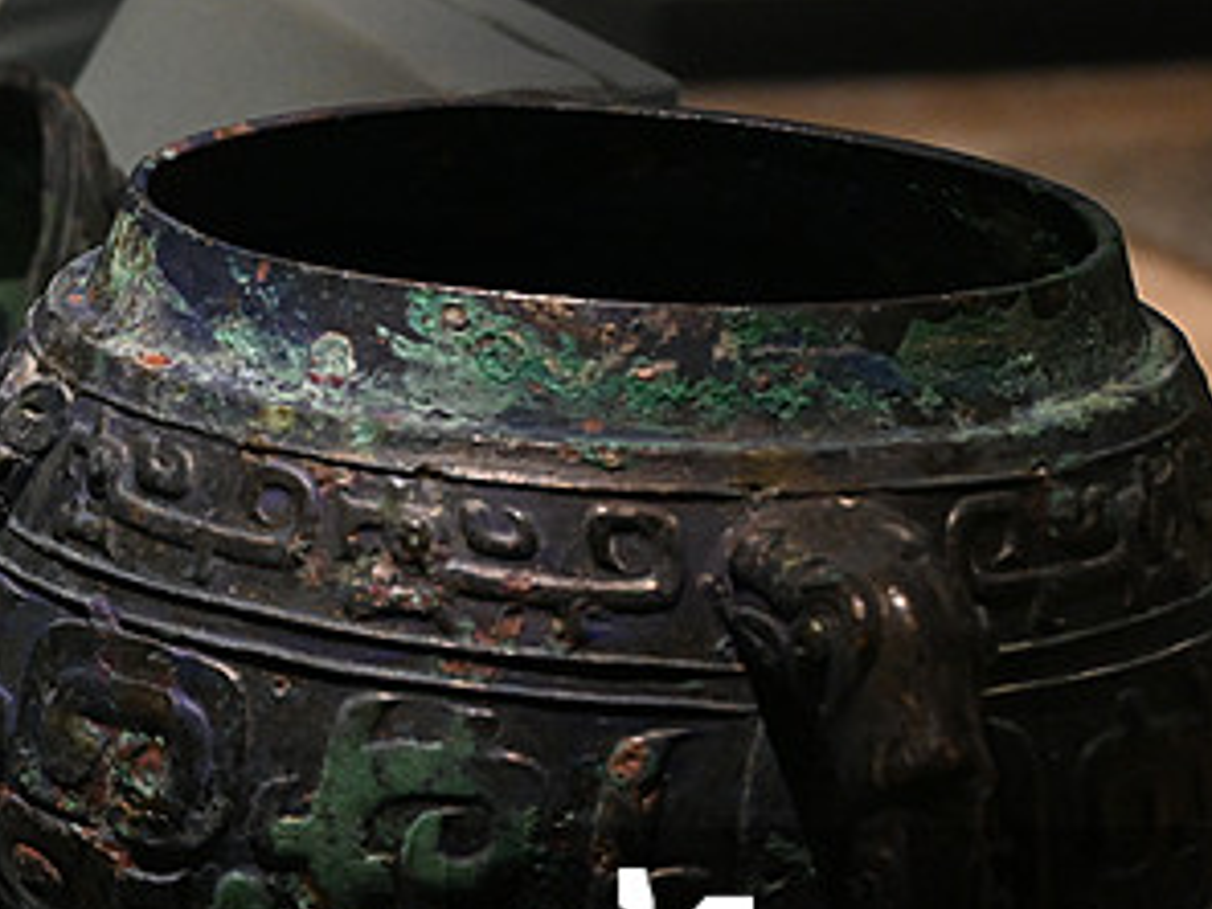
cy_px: 452
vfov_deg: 10.3
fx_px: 5052
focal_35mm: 144
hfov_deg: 13.3
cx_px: -278
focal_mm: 37
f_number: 6.3
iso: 1250
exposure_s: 1/40
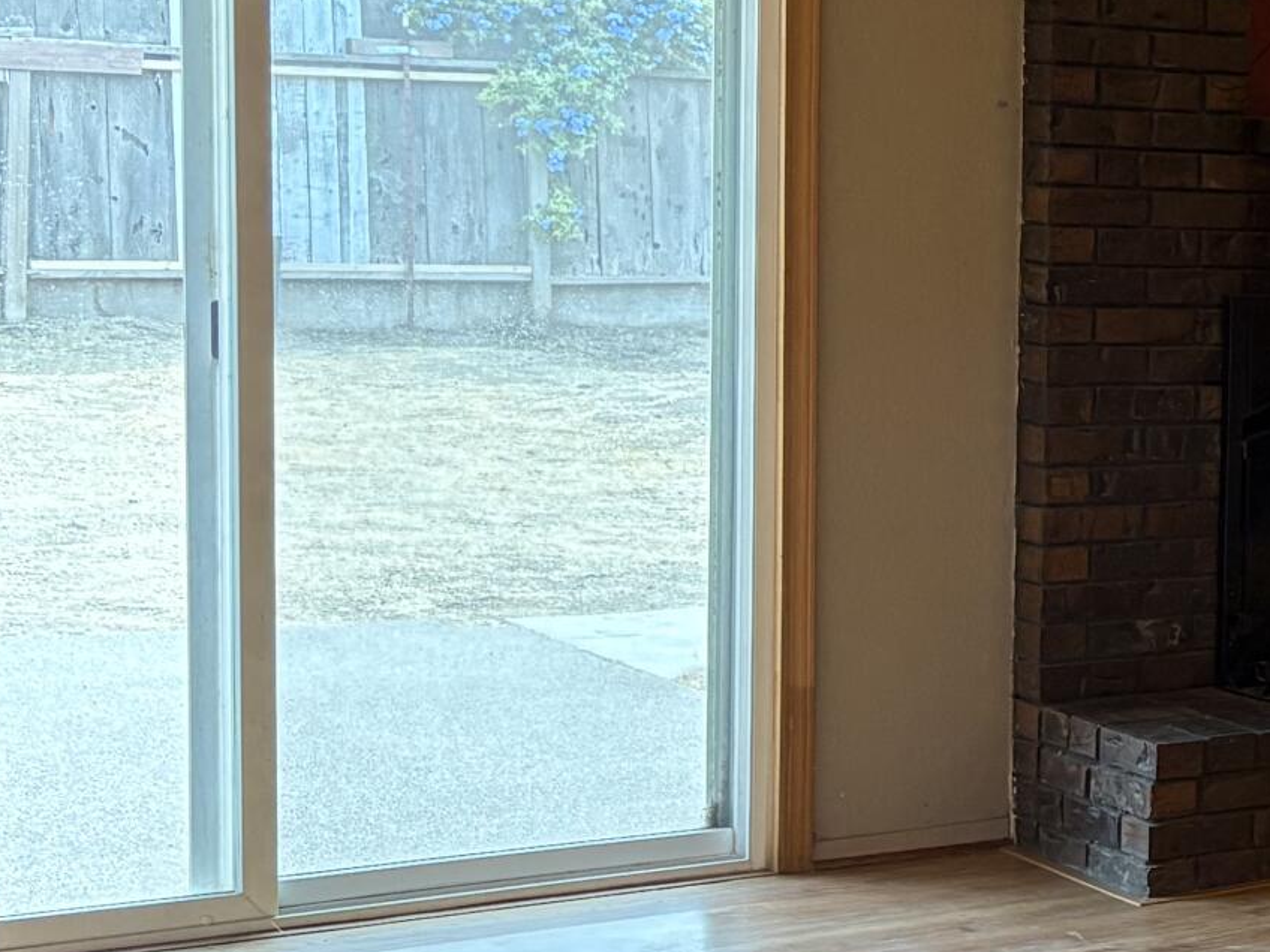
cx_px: 1990
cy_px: 527
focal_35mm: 92
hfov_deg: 18.5
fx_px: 3375
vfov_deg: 16.1
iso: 250
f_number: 1.6
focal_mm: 5.96
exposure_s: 1/120
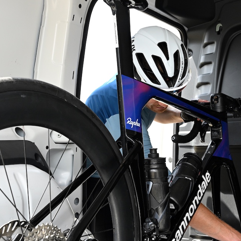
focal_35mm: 58
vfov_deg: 29.4
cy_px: 160
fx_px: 457
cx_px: 133
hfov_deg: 29.5
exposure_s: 1/500
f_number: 5.6
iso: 640
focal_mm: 24
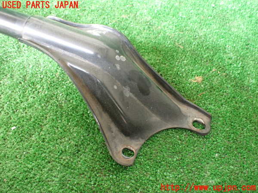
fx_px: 224
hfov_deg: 60.0
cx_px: 129
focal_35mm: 30
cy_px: 96
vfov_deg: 46.8
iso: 800
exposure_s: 1/80
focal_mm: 5.4
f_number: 2.3
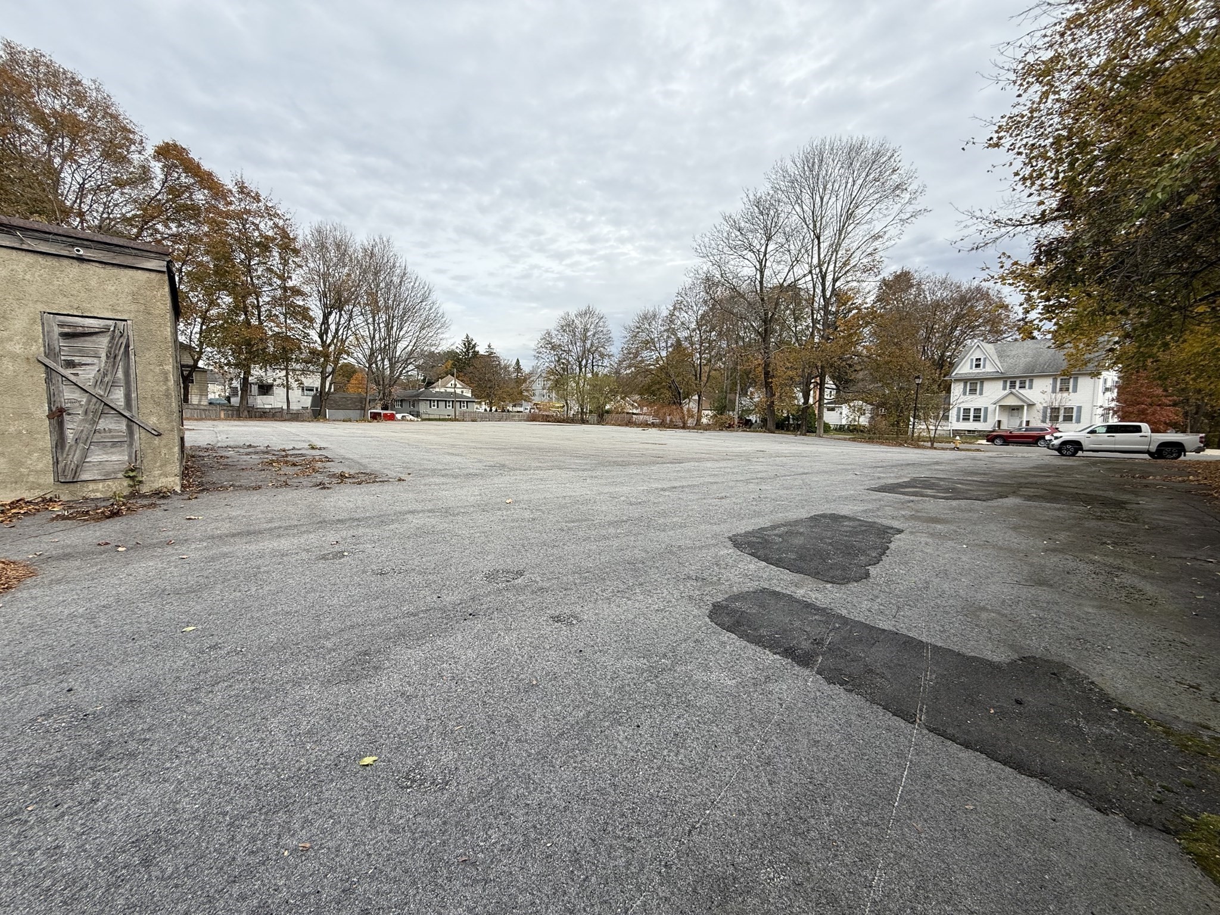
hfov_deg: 102.1
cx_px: 610
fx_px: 493
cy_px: 458
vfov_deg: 85.7
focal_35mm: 14
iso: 50
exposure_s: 1/955
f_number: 2.2
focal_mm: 2.22
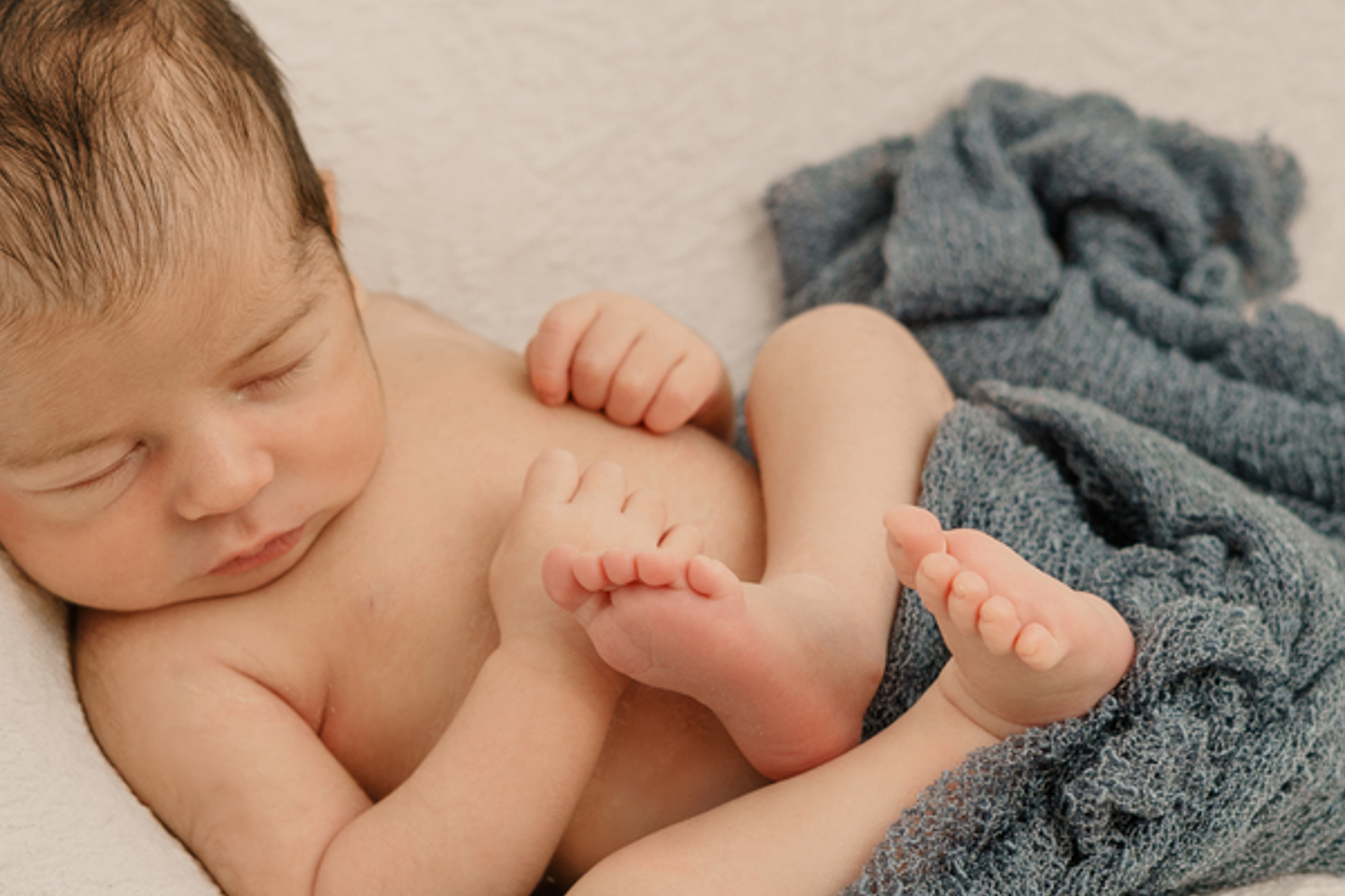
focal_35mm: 100
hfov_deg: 20.4
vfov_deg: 13.7
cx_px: 569
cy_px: 457
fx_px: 3736
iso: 500
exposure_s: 1/200
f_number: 3.5
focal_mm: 50
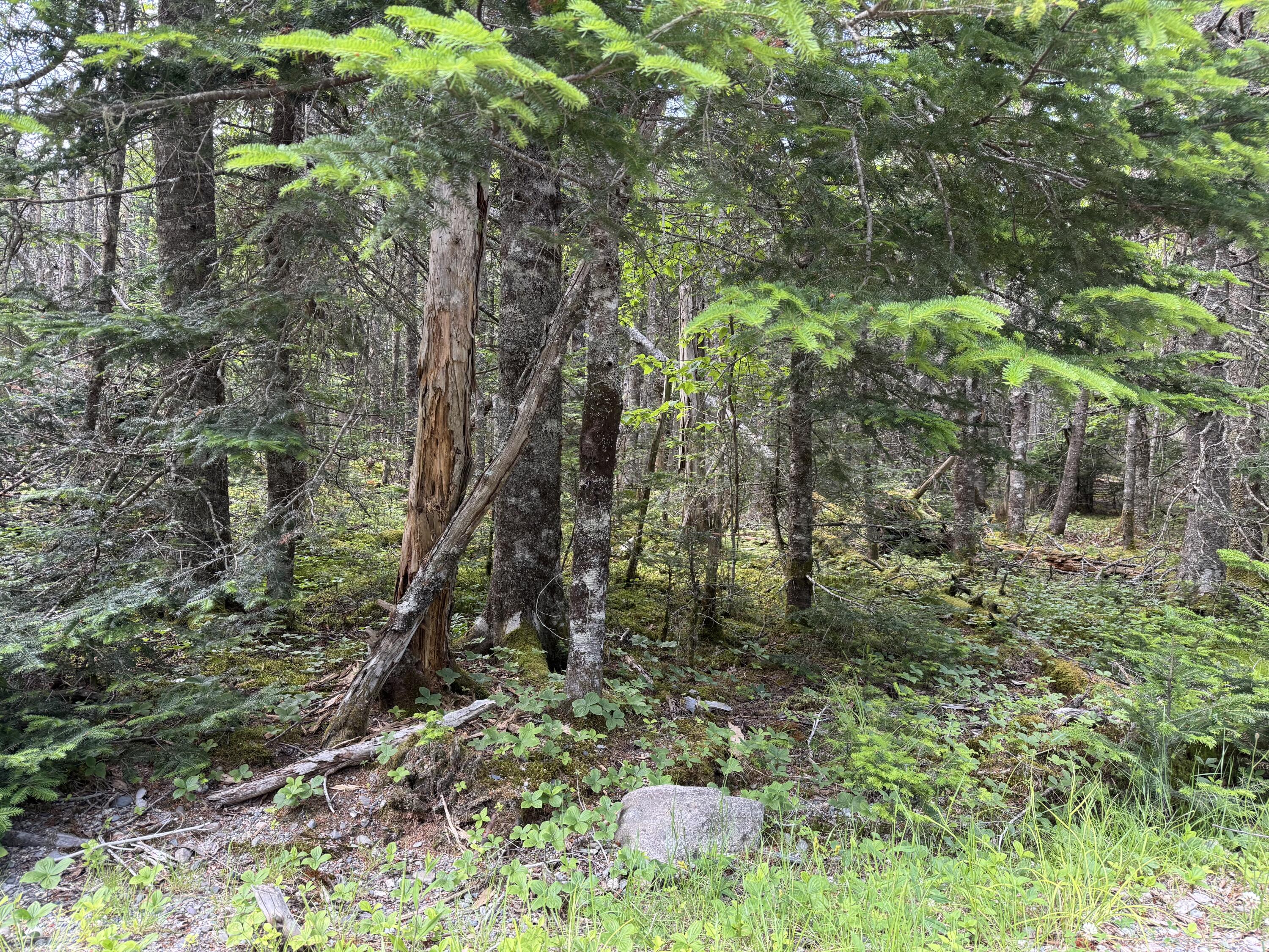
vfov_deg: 56.8
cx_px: 634
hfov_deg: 71.6
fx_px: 880
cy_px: 476
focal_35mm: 24
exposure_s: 1/121
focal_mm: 6.76
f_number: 1.78
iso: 100
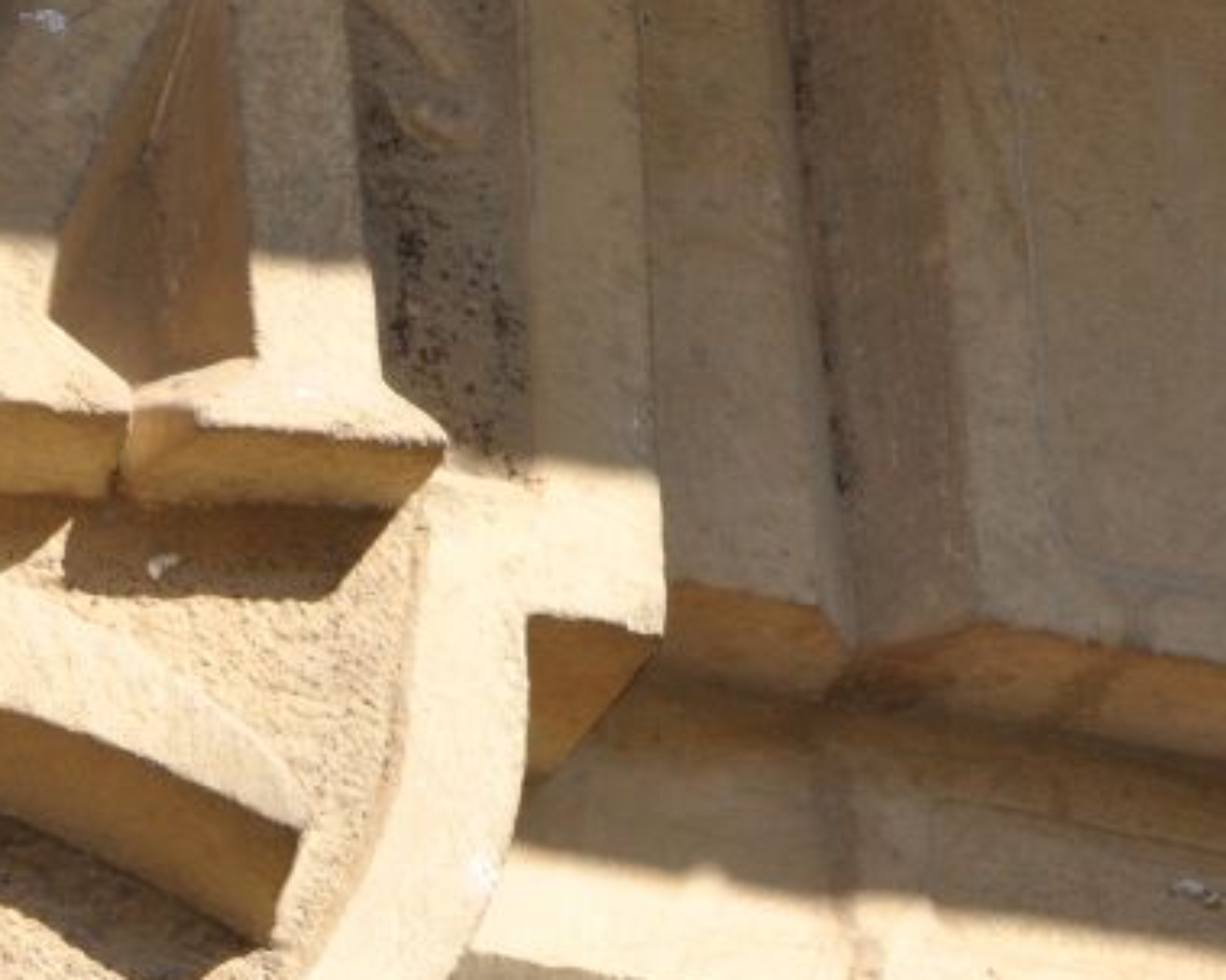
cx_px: -298
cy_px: 204
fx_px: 23434
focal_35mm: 646
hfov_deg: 3.0
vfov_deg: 2.4
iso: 500
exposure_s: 1/200
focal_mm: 170
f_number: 14
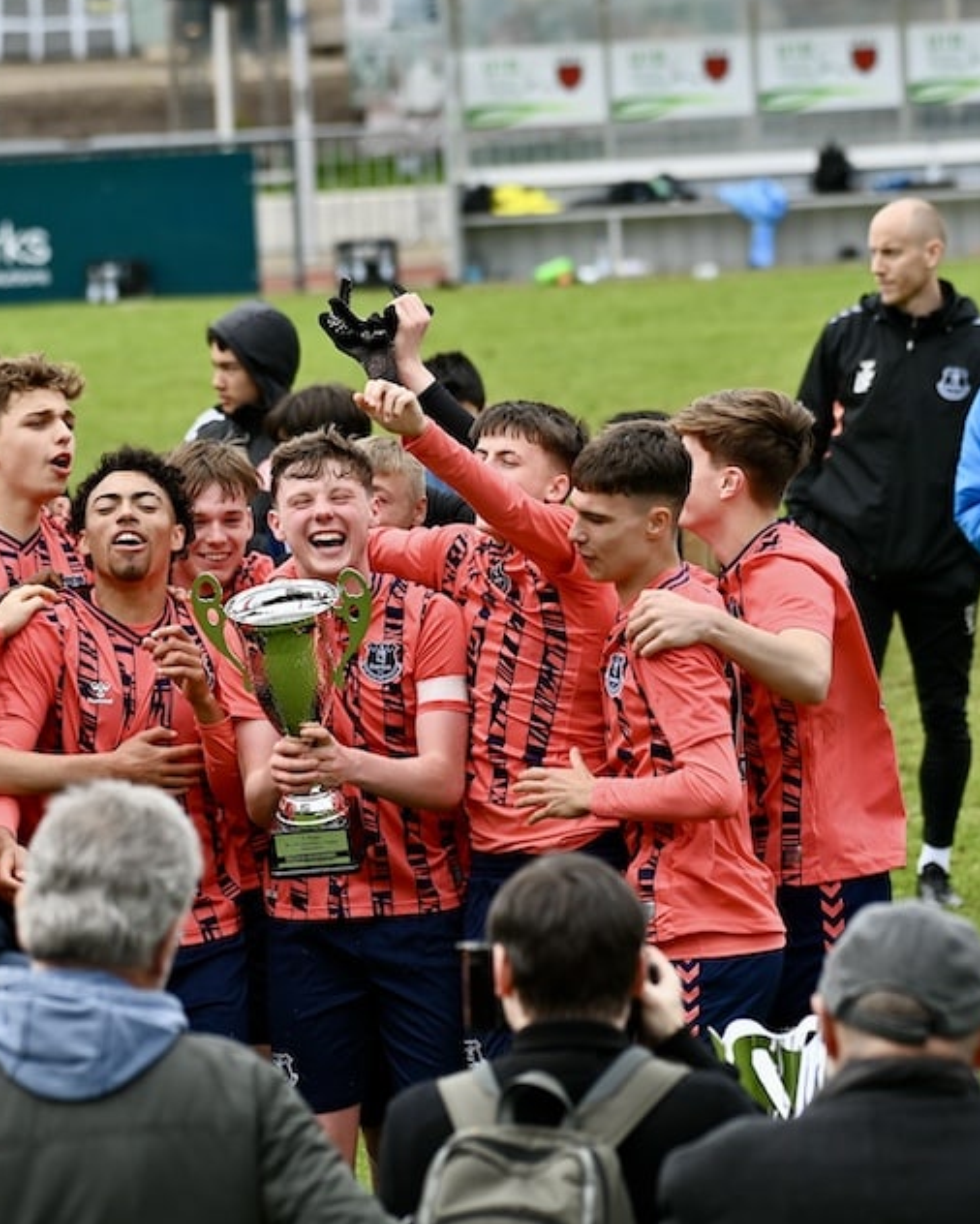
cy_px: 648
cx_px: 318
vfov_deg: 6.4
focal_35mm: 304
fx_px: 11016
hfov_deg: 5.1
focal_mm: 200
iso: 250
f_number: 5.6
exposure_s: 1/500
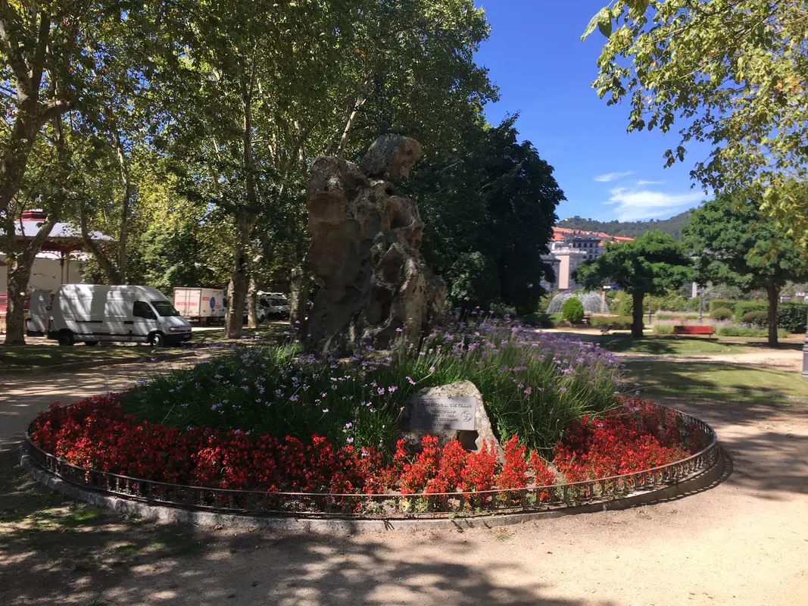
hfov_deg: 61.7
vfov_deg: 48.2
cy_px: 303
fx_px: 677
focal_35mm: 29
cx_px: 404
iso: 25
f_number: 2.2
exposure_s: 1/693
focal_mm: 4.15
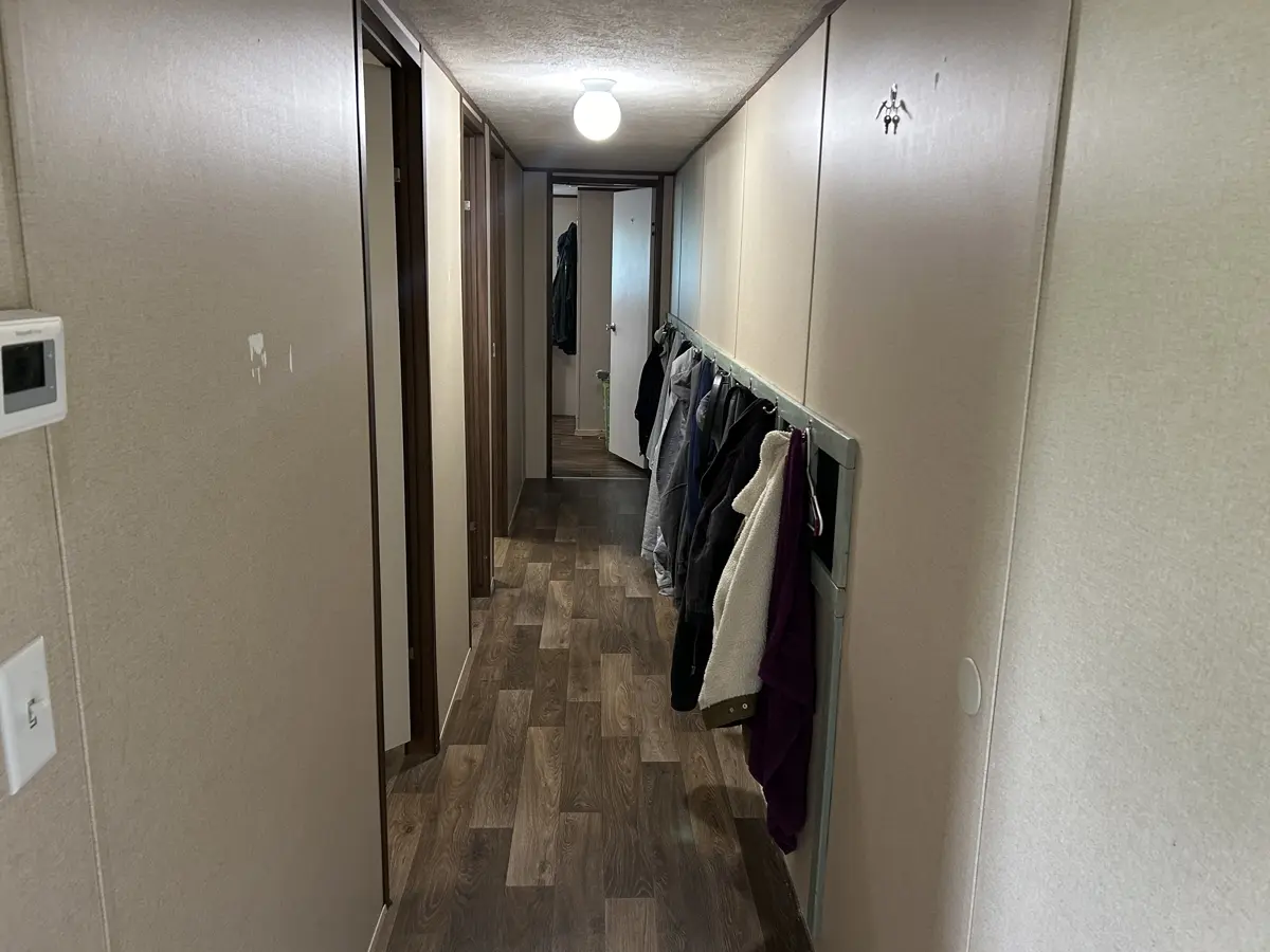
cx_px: 635
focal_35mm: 26
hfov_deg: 67.3
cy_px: 476
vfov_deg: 53.1
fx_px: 954
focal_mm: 5.7
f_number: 1.5
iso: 200
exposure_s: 1/60
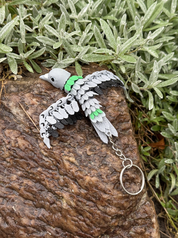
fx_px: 329
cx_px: 89
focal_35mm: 48
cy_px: 119
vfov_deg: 39.7
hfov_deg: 30.3
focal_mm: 6.76
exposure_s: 1/333
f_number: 1.78
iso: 64
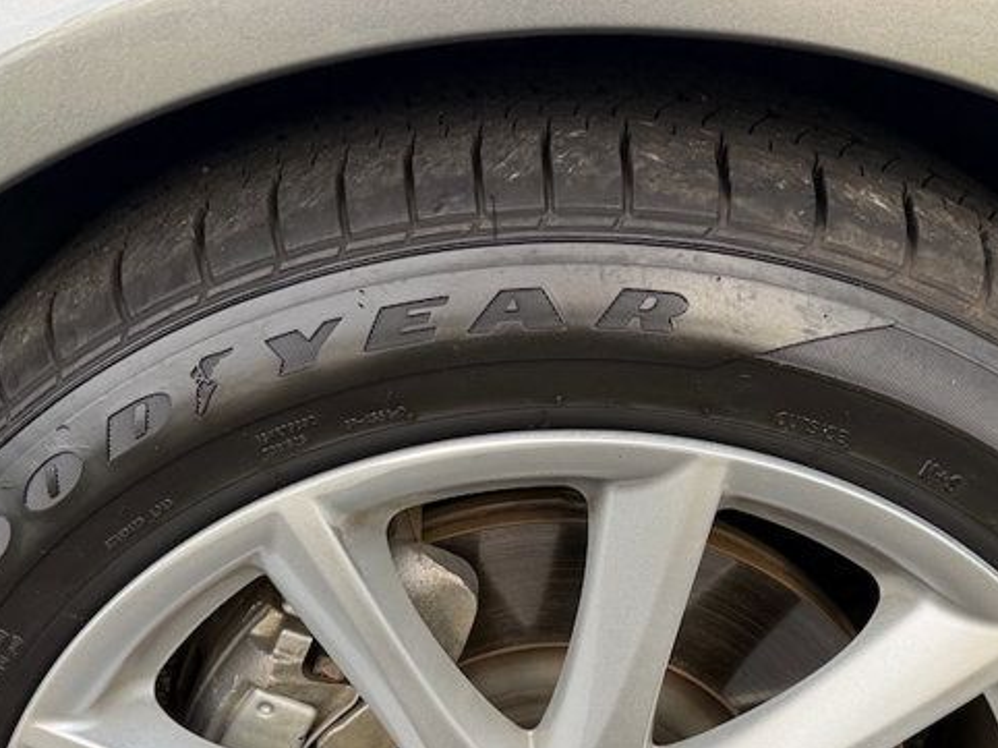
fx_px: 1470
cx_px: 553
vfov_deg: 27.4
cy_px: 690
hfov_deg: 37.5
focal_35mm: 51
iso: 125
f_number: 1.78
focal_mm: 6.76
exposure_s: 1/121
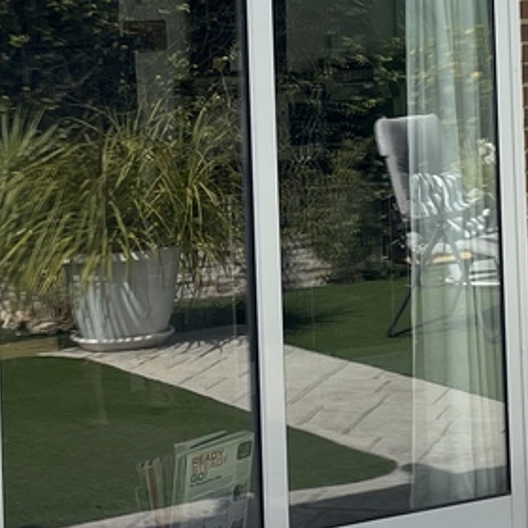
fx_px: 1812
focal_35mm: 105
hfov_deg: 16.6
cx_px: 279
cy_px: 79
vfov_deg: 16.4
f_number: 1.6
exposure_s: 1/2353
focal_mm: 4.2
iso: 32
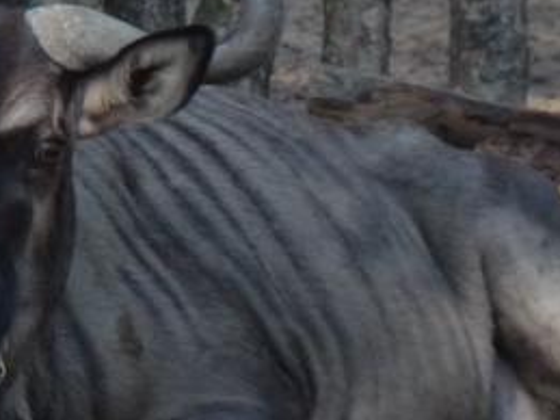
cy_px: 143
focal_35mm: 1460
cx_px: -158
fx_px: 23608
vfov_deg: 1.0
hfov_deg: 1.4
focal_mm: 58.5
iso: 200
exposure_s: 1/500
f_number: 4
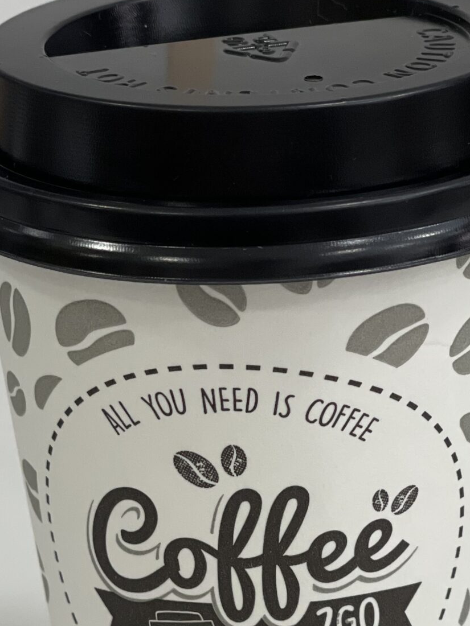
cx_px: 236
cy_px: 422
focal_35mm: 149
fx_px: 2697
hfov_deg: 10.0
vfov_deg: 13.2
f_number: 2.2
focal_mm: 7.5
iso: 125
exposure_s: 1/100
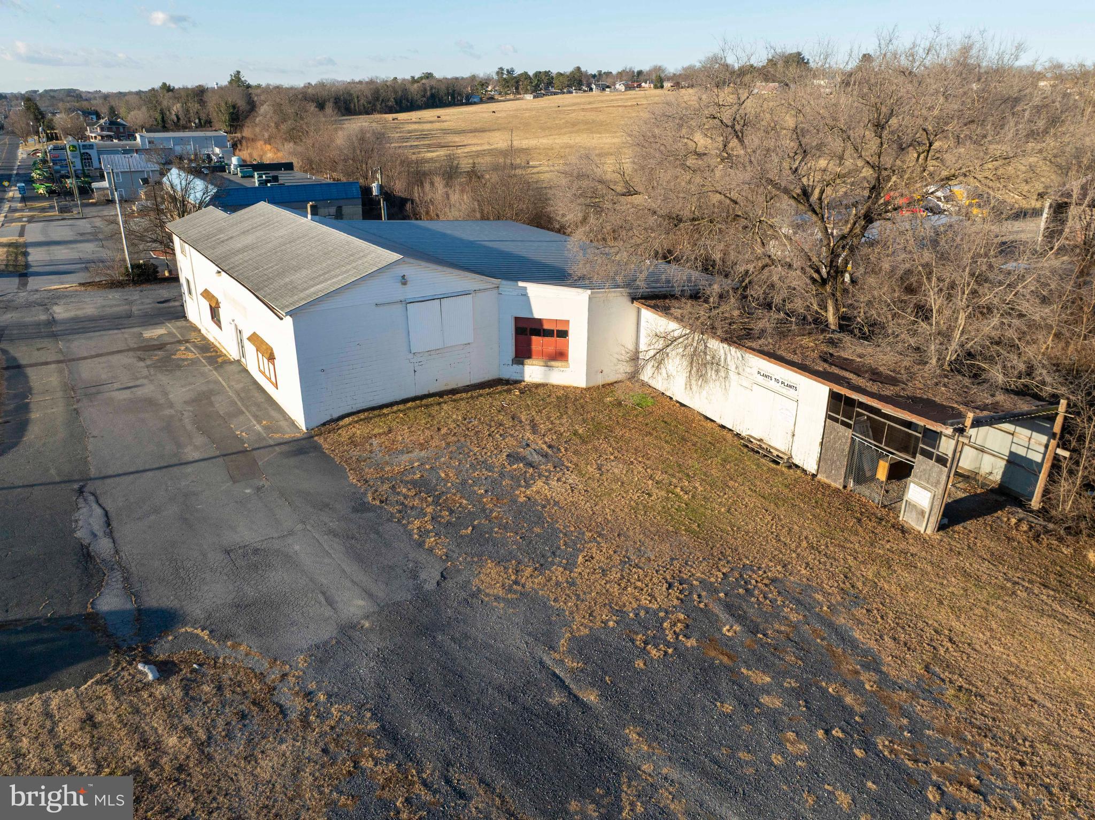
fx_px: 759
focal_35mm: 24
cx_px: 548
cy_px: 410
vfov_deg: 56.8
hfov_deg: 71.6
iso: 250
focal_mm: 12.29
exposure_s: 1/1600
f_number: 2.8
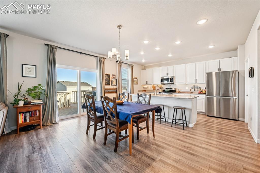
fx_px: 101
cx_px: 130
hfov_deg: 104.3
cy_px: 86
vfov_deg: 81.2
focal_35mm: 14
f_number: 8
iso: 200
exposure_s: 1/15
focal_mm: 14
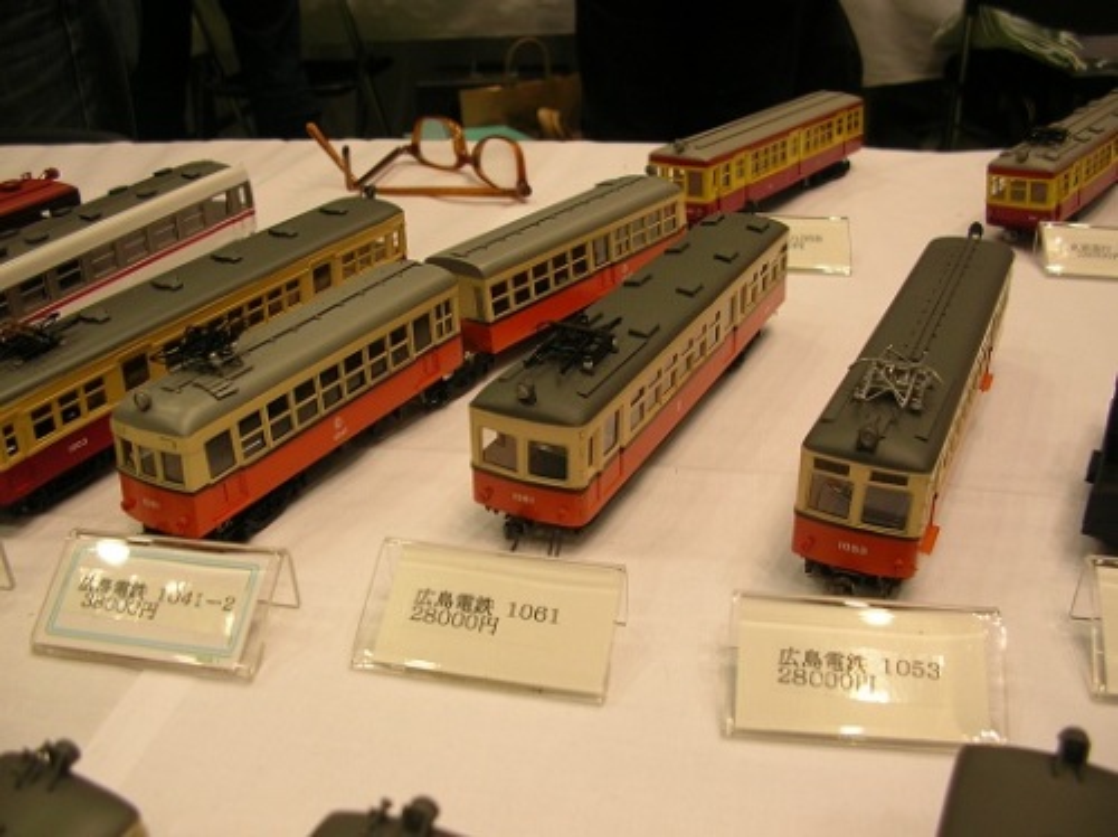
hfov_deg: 52.7
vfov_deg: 40.6
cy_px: 418
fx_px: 1129
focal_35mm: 35
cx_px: 559
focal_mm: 5.8
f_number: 2.8
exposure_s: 1/37.5
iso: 50
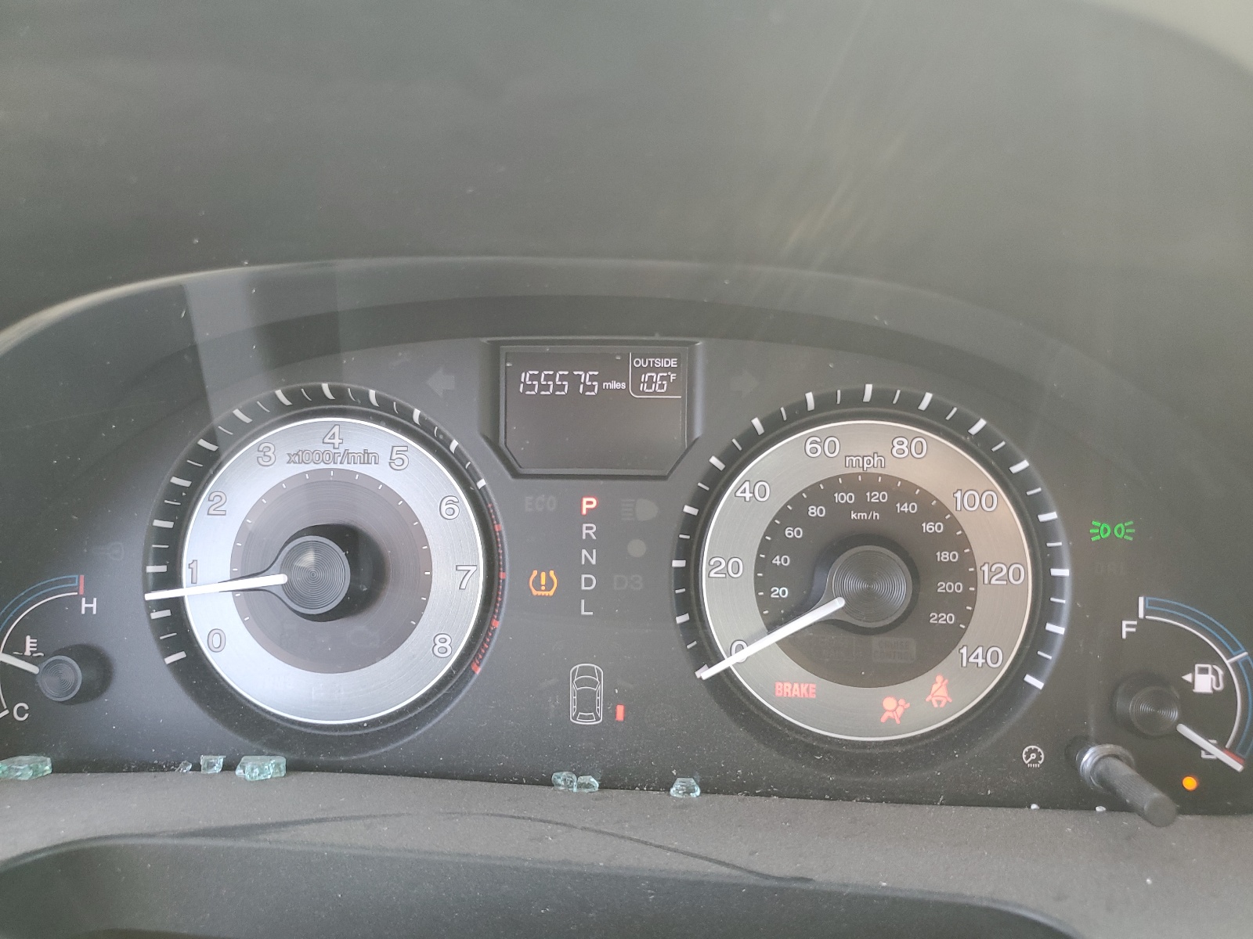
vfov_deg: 53.1
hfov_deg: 67.3
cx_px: 626
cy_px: 470
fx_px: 941
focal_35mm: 26
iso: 68
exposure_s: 1/60.2
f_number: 1.5
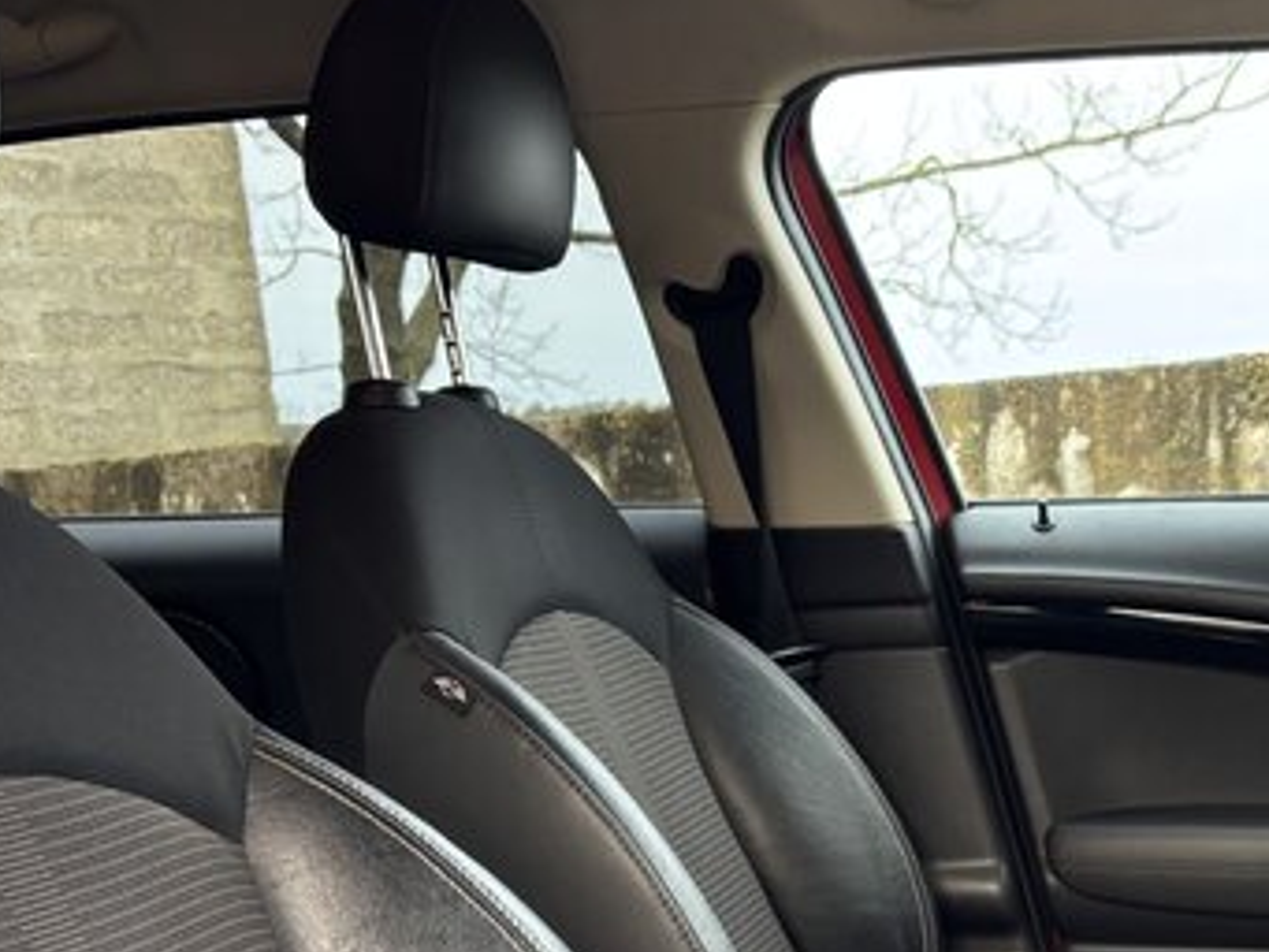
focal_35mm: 61
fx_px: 2237
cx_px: 1165
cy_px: 959
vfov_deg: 23.0
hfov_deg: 30.2
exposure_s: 1/63
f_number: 1.6
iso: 125
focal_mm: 5.96
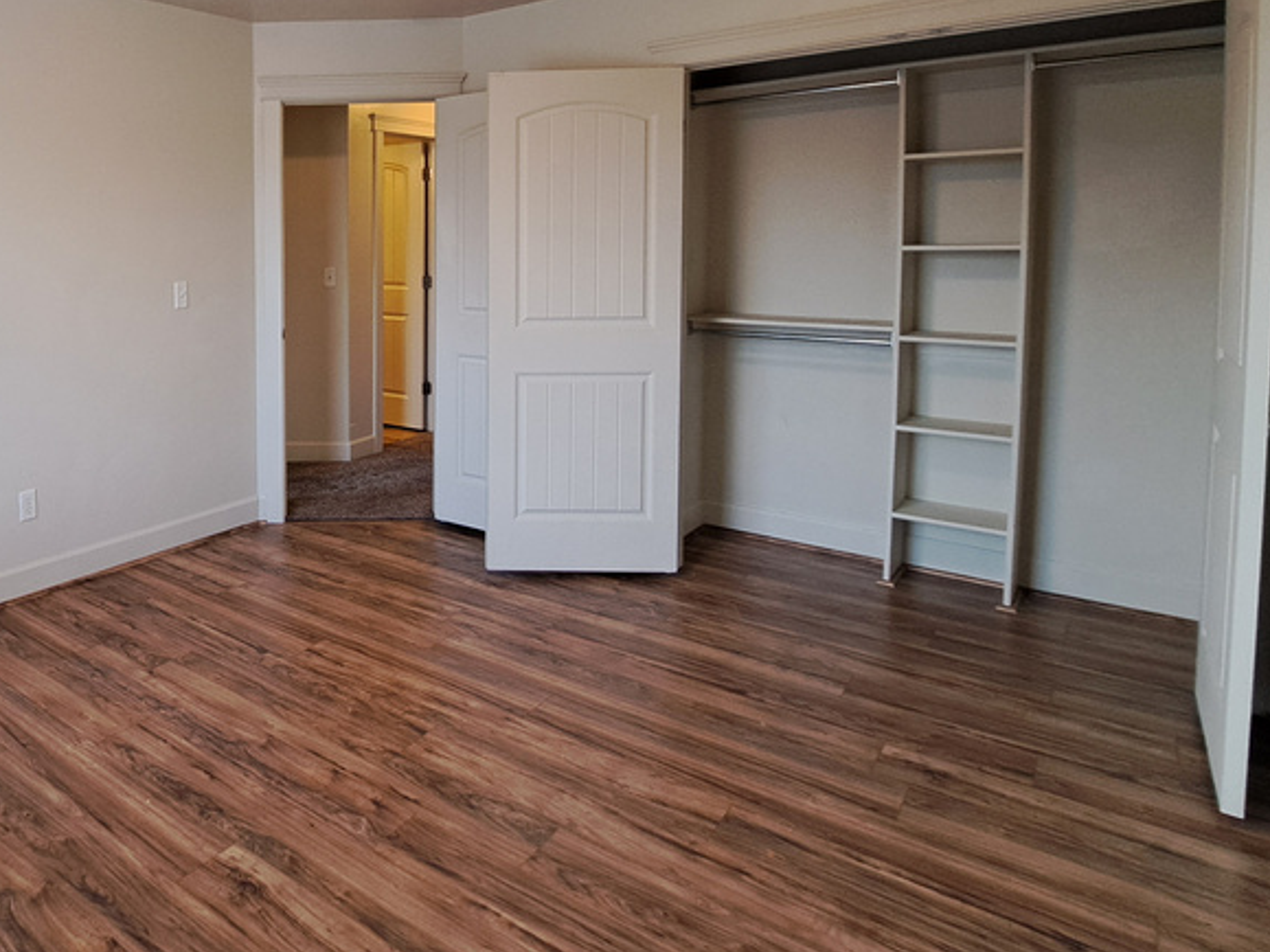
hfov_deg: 65.6
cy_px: 279
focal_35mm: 23
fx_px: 844
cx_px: 213
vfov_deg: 56.9
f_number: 2.2
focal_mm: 1.74
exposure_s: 1/40
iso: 100
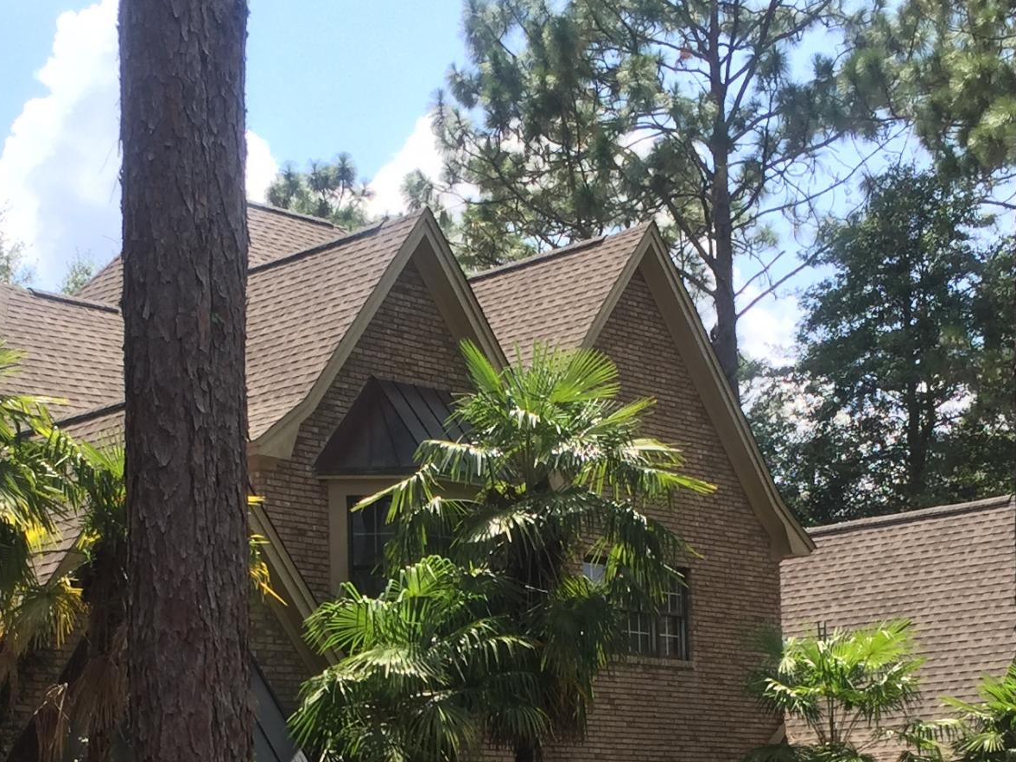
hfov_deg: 26.3
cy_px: 779
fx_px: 2172
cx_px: 391
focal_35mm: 74
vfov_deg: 19.3
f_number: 2.2
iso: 32
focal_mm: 4.15
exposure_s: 1/842
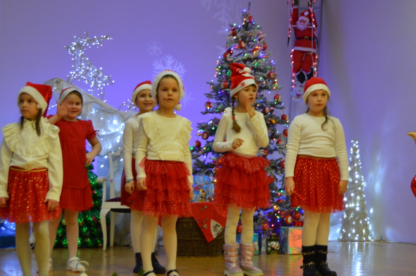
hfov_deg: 29.7
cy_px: 141
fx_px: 785
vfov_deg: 20.0
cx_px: 211
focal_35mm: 68
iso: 1000
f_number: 4.8
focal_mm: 38
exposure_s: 1/60
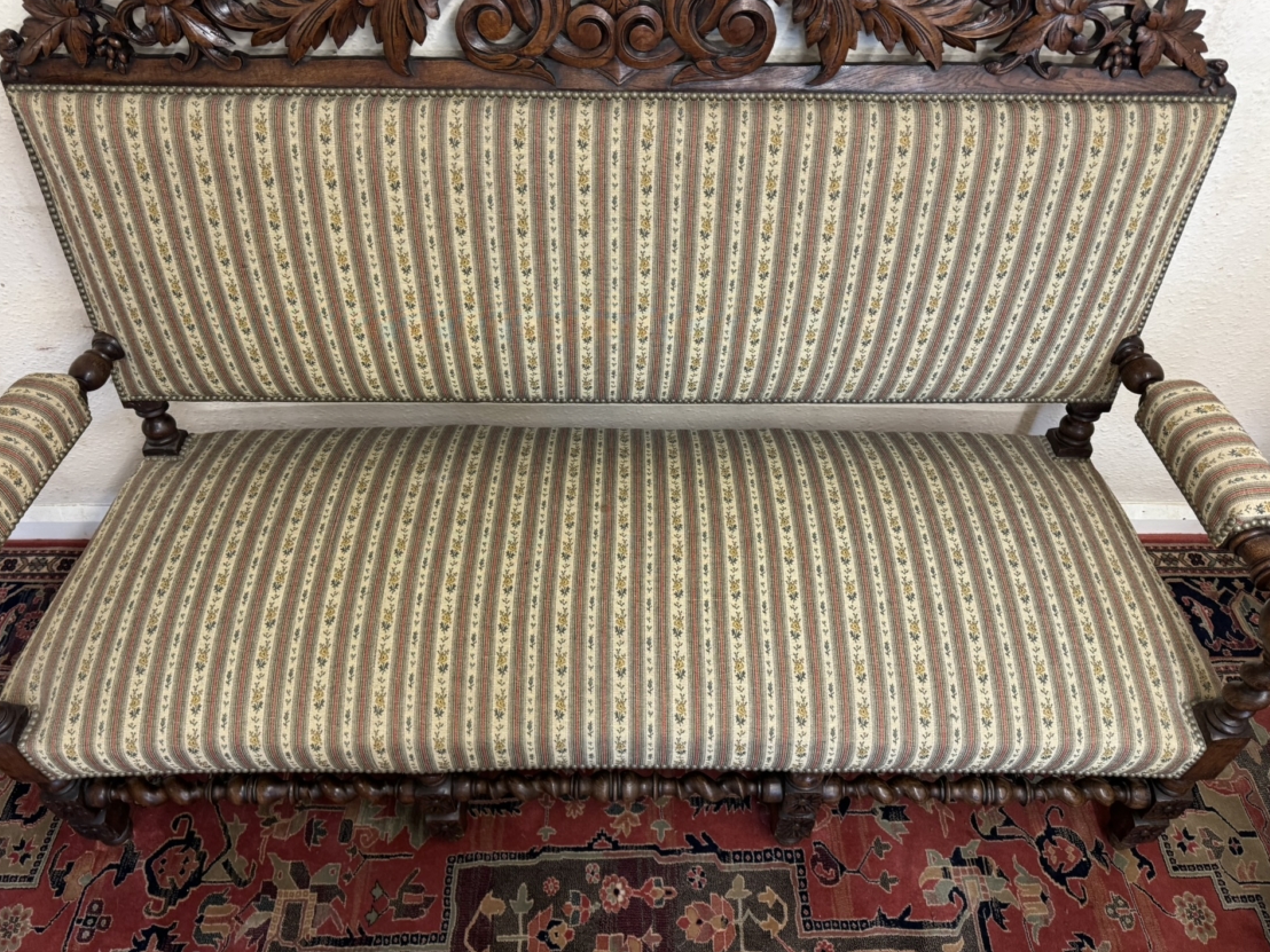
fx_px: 954
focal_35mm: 26
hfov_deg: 67.3
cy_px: 439
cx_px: 620
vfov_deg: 53.0
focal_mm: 6.76
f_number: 1.78
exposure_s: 1/50
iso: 200
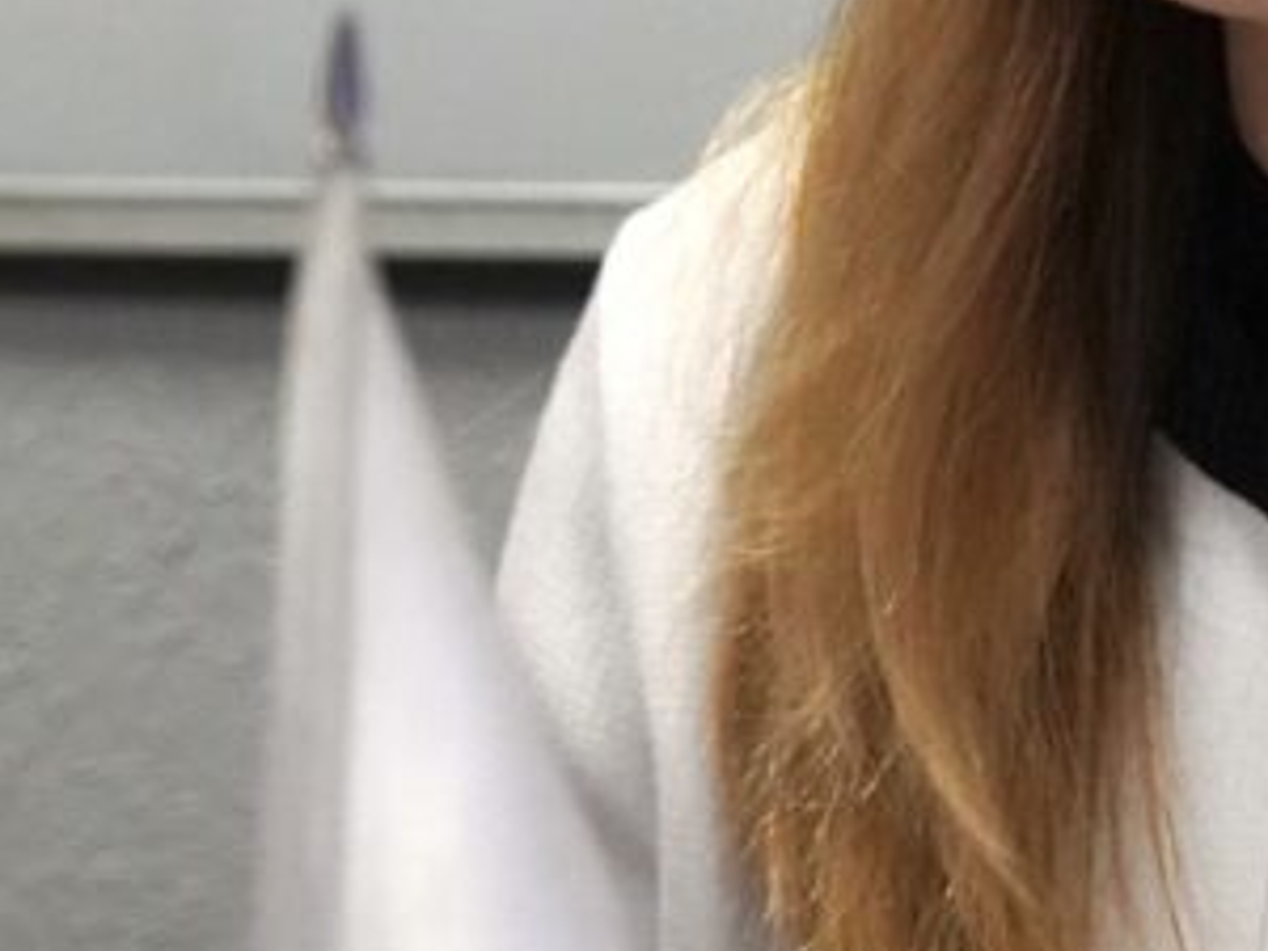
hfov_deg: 8.5
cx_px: 1484
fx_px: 8425
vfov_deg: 6.4
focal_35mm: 230
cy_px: -11
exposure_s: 1/250
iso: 8000
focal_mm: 70
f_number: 7.1
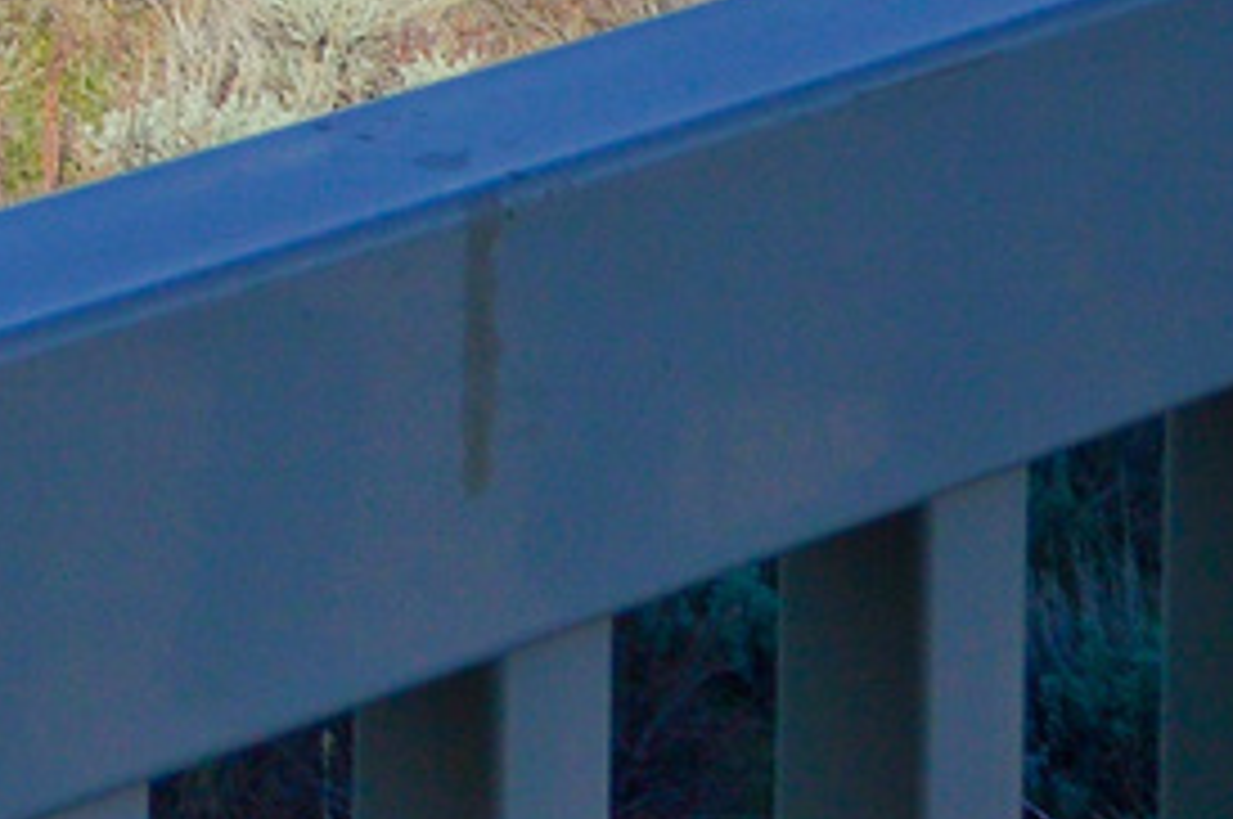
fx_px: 6910
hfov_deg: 8.7
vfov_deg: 6.0
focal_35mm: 202
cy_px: -2142
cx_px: -2308
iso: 100
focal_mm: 18
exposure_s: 1/320
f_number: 9
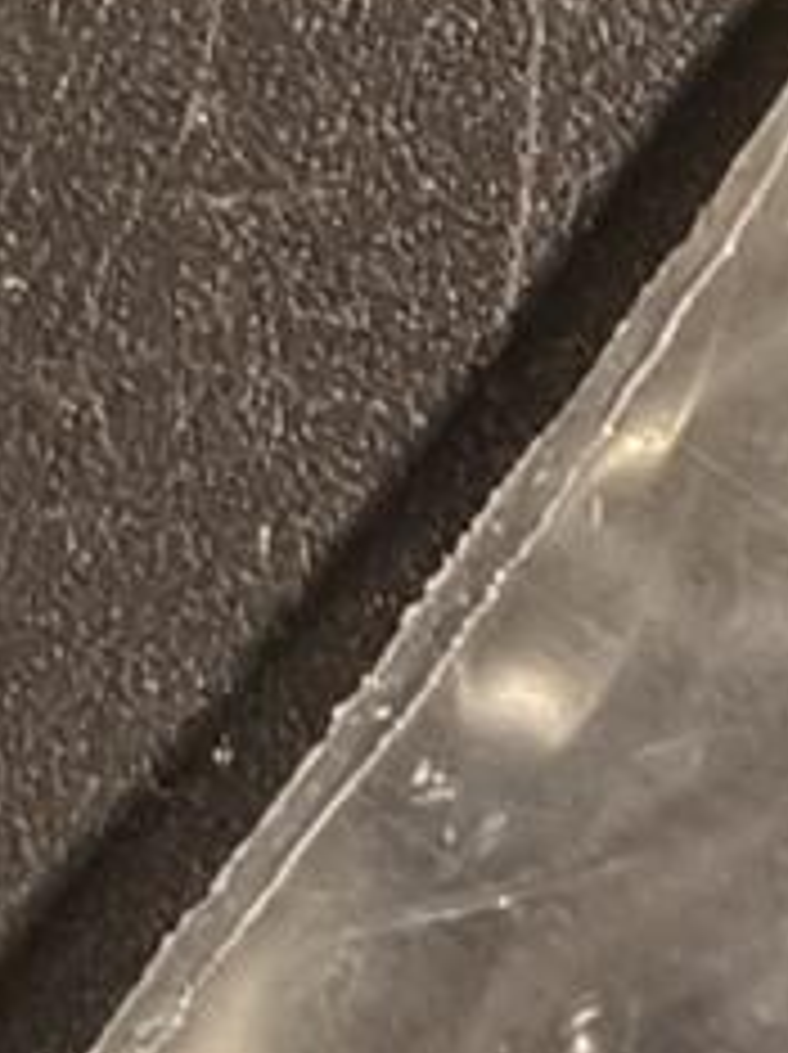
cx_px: 2783
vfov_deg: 10.8
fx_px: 5382
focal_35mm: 177
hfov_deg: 7.0
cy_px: 1611
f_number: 2
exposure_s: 1/50.5
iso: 160
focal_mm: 2.32
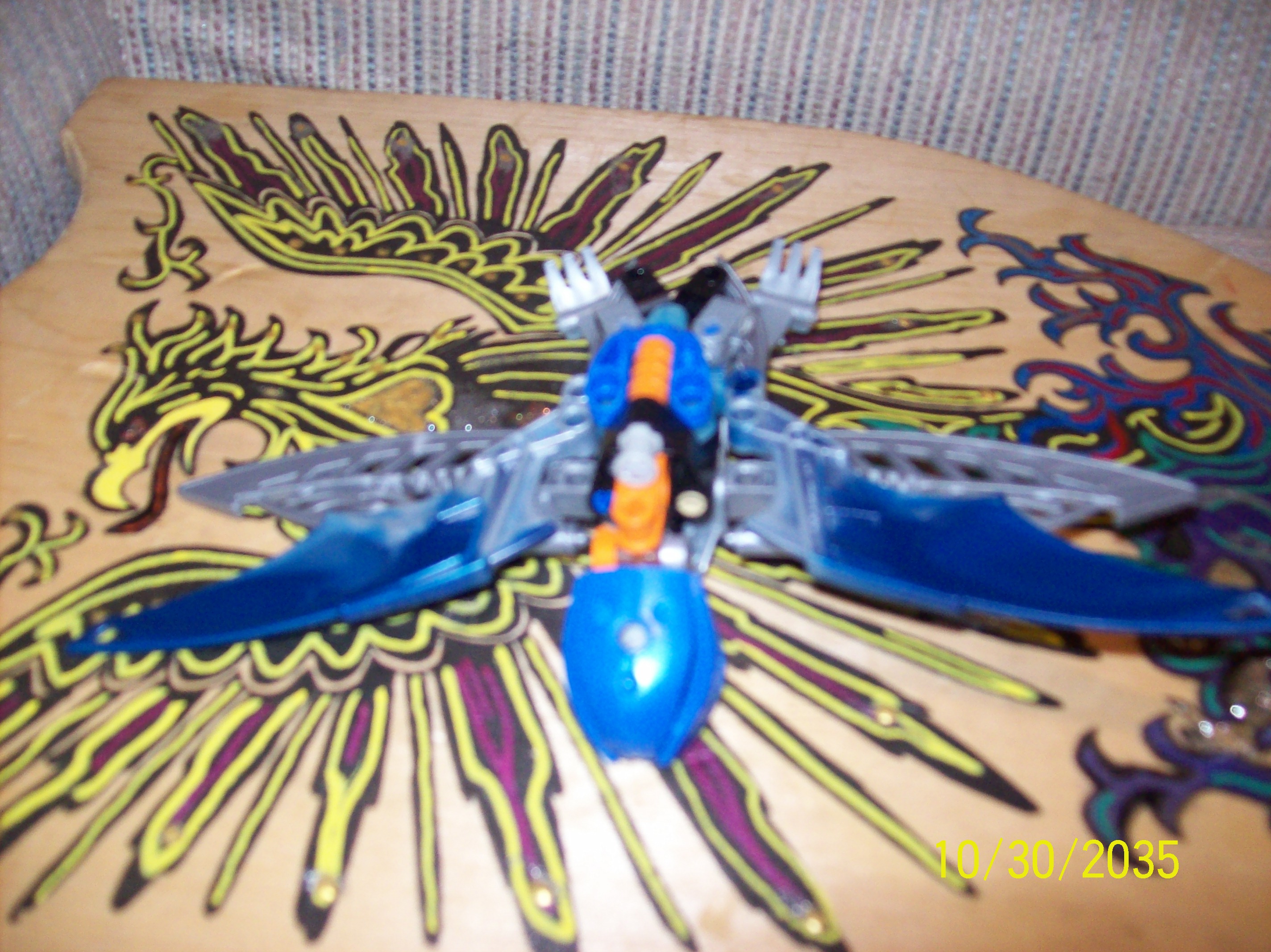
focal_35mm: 36
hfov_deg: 51.4
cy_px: 476
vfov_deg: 39.6
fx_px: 1321
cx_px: 636
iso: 200
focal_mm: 6
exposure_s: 1/64
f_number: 2.7
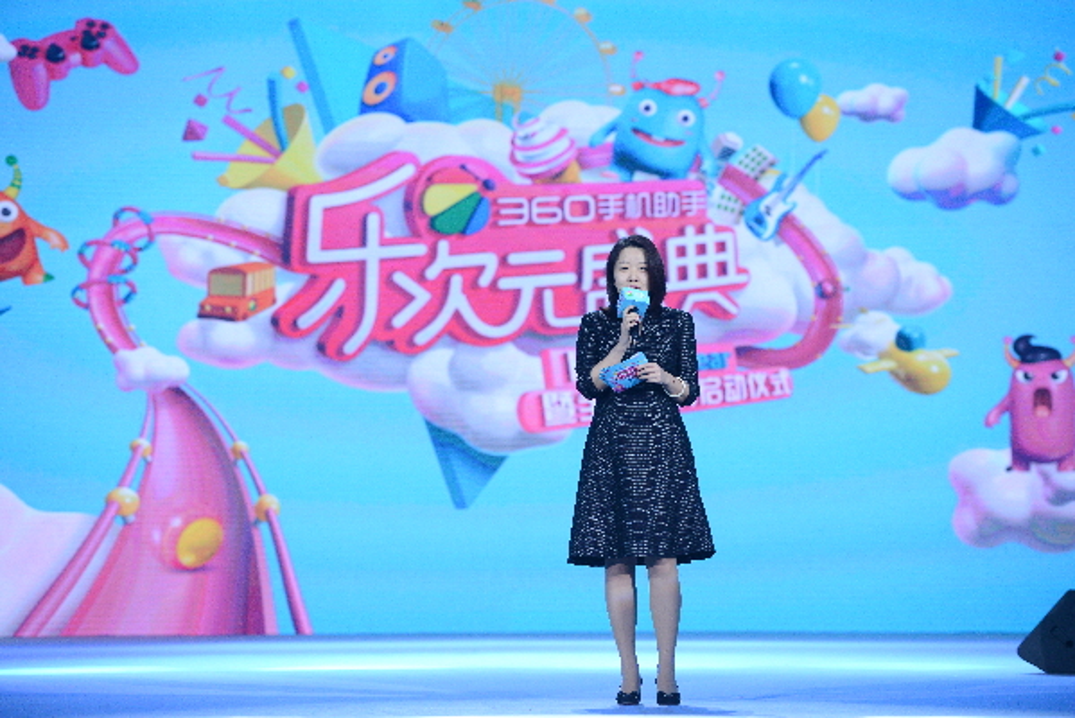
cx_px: 538
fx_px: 2928
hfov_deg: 20.8
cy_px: 359
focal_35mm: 98
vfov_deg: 14.0
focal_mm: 98
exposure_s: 1/320
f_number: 3.5
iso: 1000
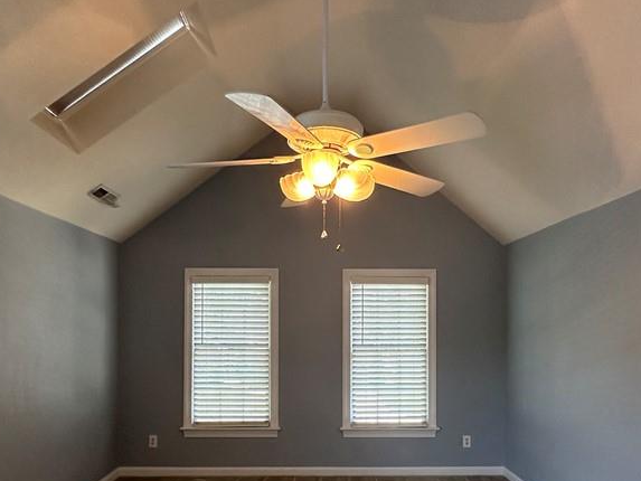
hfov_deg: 69.4
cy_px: 318
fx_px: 463
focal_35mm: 25
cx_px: 322
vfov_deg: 53.9
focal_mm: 2.22
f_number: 2.2
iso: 320
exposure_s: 1/120
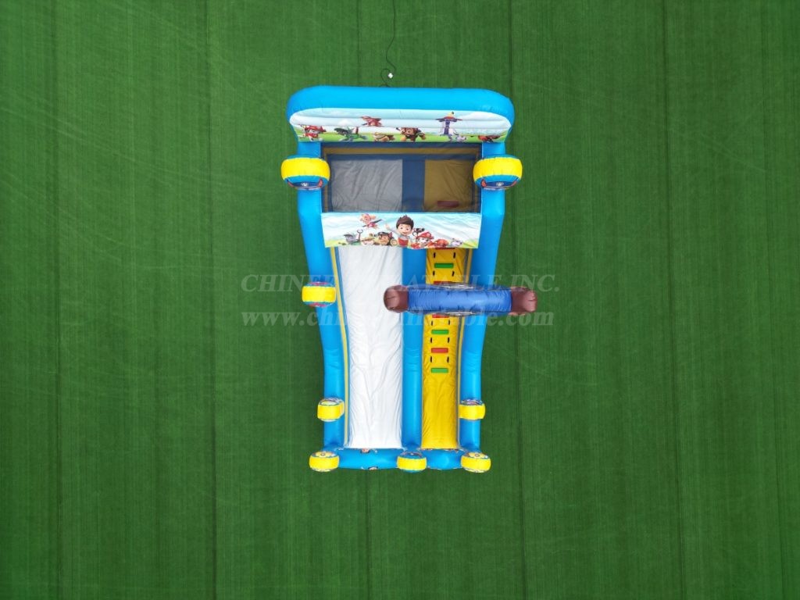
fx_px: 555
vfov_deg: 56.8
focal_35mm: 24
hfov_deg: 71.6
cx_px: 400
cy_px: 300
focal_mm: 6.72
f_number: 1.7
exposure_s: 1/1600
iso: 110
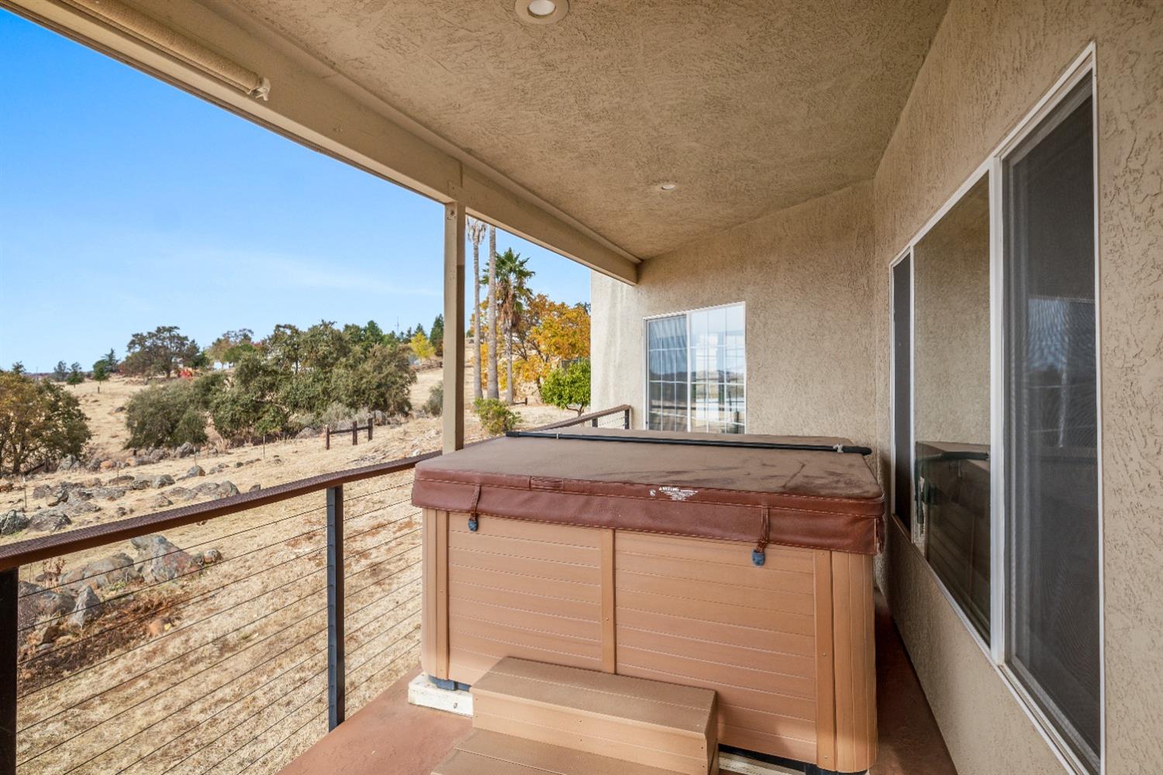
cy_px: 388
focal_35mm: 17
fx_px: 549
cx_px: 582
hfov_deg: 93.3
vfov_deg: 70.4
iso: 100
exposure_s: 1/100
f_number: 8
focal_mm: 17
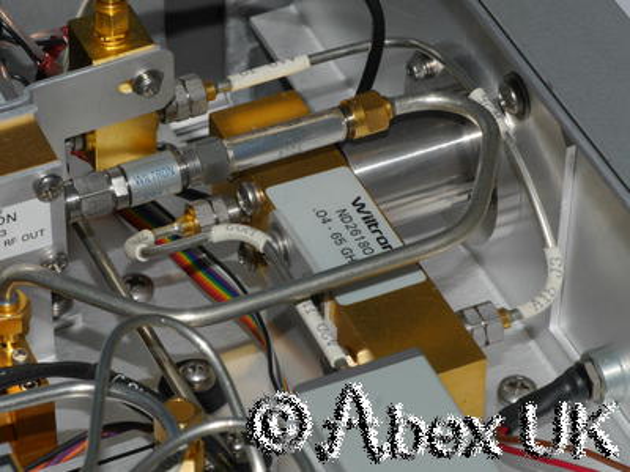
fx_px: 2948
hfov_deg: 12.2
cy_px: 236
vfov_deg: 9.2
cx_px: 315
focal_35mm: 162
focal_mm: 81
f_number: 22
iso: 400
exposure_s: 1/60
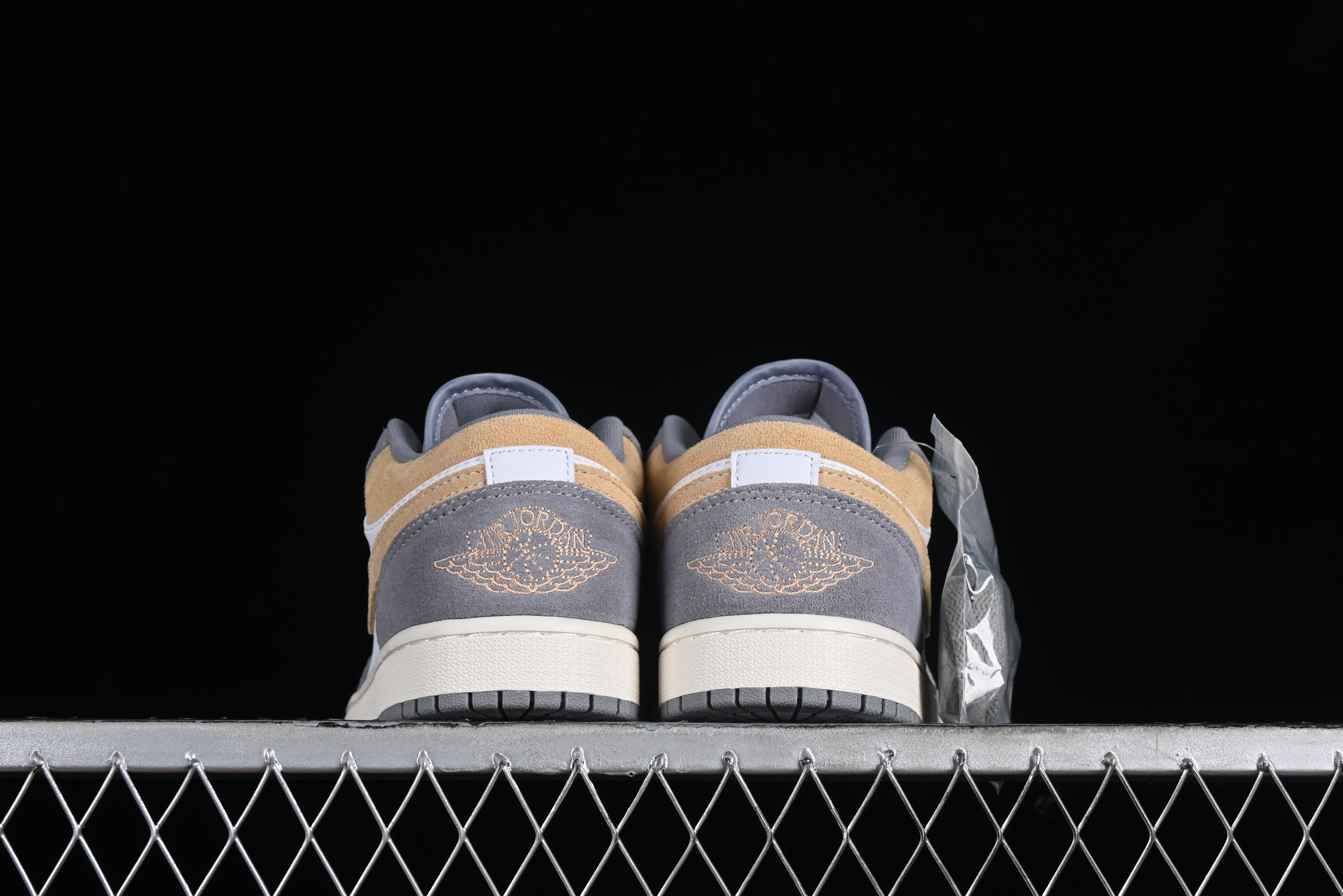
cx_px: 672
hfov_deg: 27.0
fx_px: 2798
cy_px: 448
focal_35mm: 75
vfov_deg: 18.2
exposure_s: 1/80
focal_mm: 50
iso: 160
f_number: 8
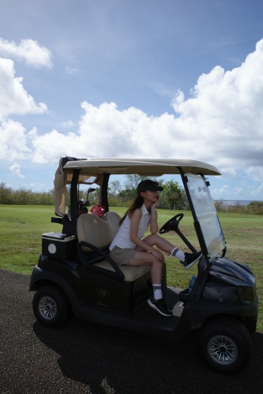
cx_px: 132
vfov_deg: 65.5
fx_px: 307
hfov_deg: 46.4
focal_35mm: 28
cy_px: 197
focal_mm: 18.3
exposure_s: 1/1000
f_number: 5.6
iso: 200
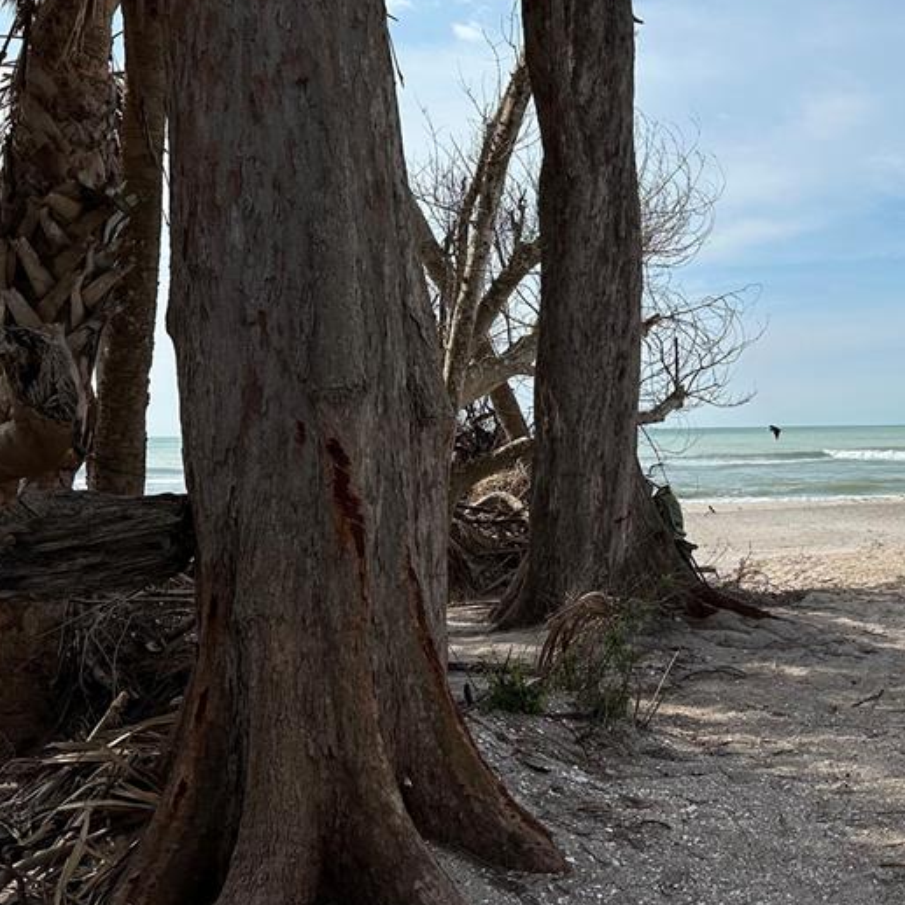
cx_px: 828
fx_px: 1242
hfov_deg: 37.2
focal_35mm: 42
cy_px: 336
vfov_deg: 39.7
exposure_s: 1/8197
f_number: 1.78
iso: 80
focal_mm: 6.86
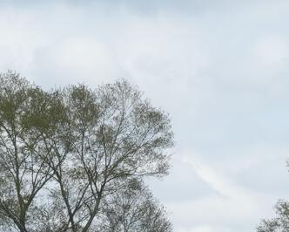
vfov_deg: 3.1
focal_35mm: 492
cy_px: 356
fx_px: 4211
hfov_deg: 3.9
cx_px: 38
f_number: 16
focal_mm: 58
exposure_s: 1/125
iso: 250
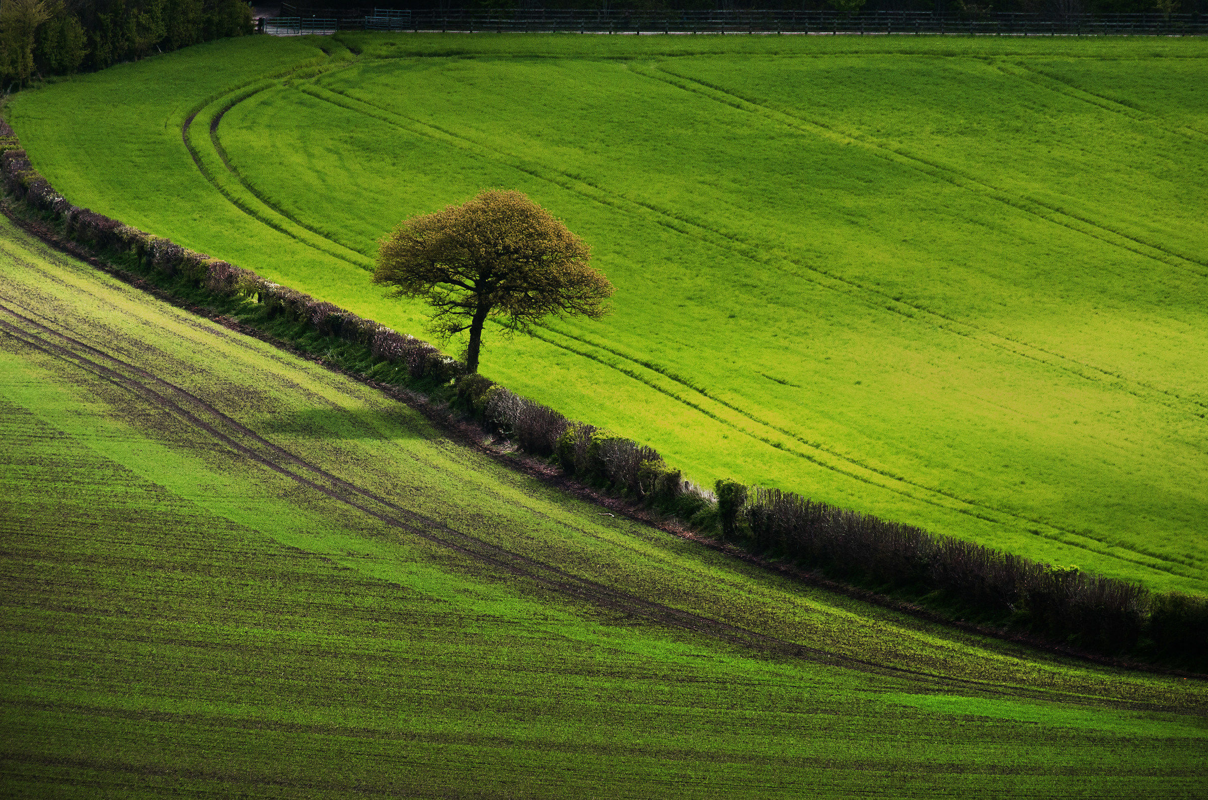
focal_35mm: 450
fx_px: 15067
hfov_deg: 4.6
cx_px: 604
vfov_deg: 3.0
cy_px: 400
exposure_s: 1/1250
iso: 640
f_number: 9
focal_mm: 300
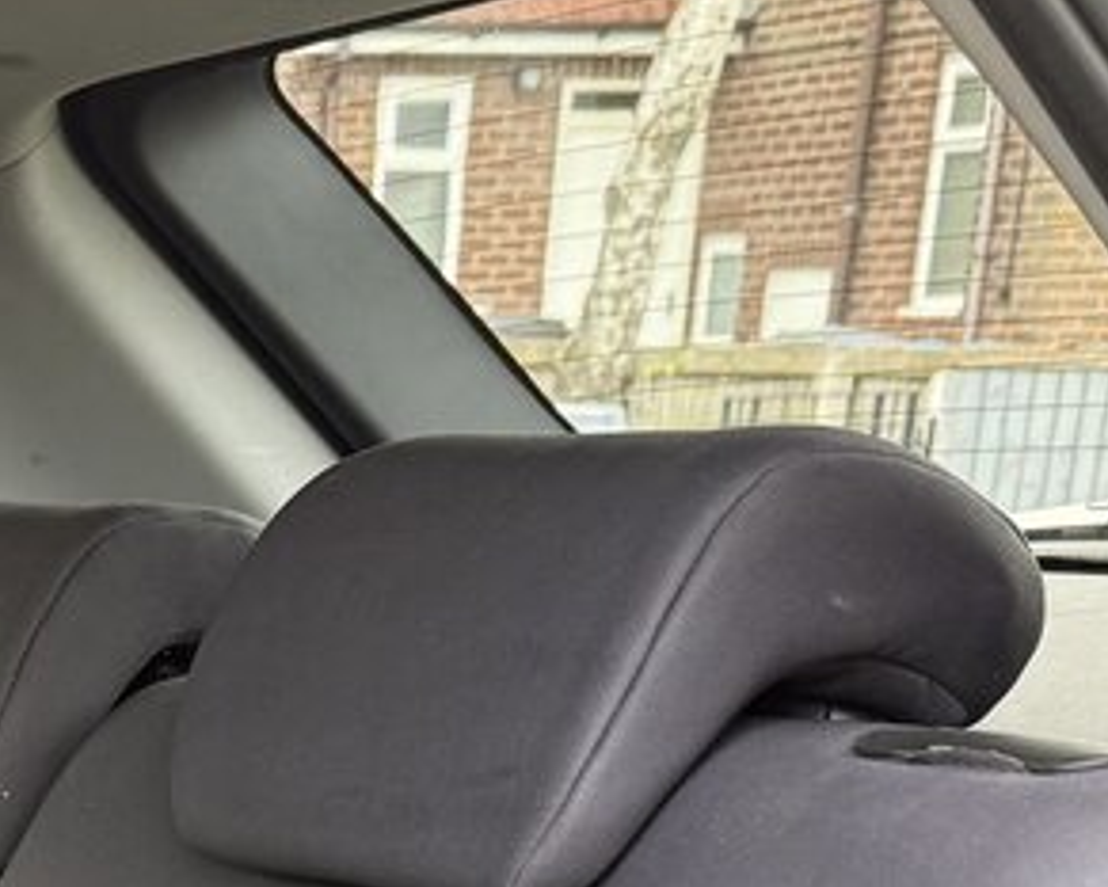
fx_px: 3379
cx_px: -499
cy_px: 1656
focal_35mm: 103
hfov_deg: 17.0
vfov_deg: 13.3
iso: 80
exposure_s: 1/144
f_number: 1.78
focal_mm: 6.76
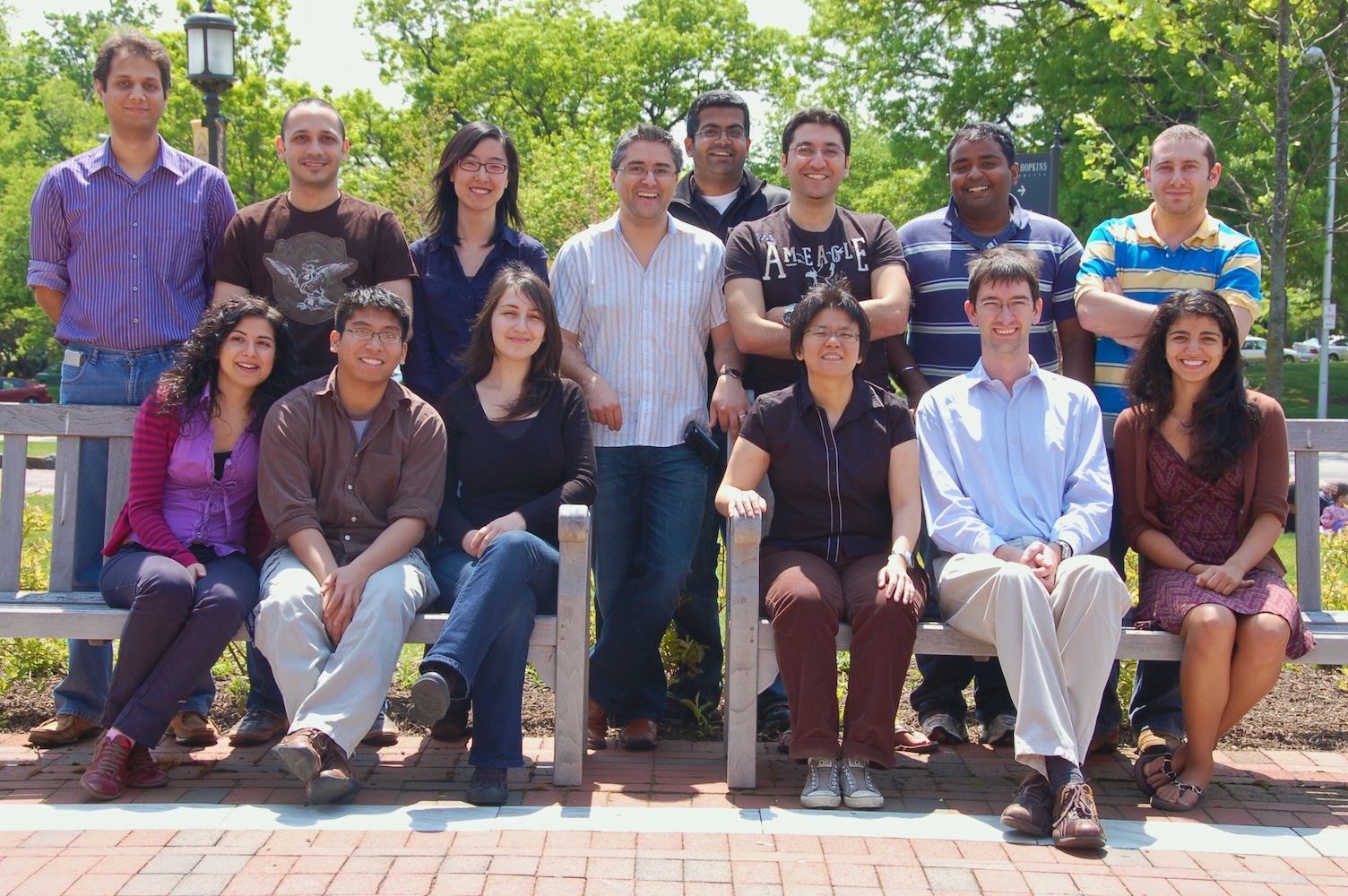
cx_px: 674
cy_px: 448
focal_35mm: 72
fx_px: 2694
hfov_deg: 28.1
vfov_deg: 18.9
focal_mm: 48
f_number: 13
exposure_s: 1/100
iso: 200
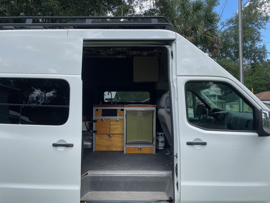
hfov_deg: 67.3
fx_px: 203
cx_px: 135
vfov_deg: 53.1
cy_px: 102
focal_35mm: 26
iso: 32
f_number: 1.6
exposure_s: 1/1350
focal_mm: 4.2
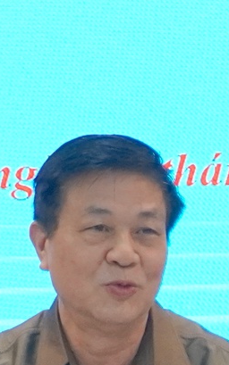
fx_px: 2196
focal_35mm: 220
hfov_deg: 5.9
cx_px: 260
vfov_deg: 9.4
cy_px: 440
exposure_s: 1/160
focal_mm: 23
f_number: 4
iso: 2000
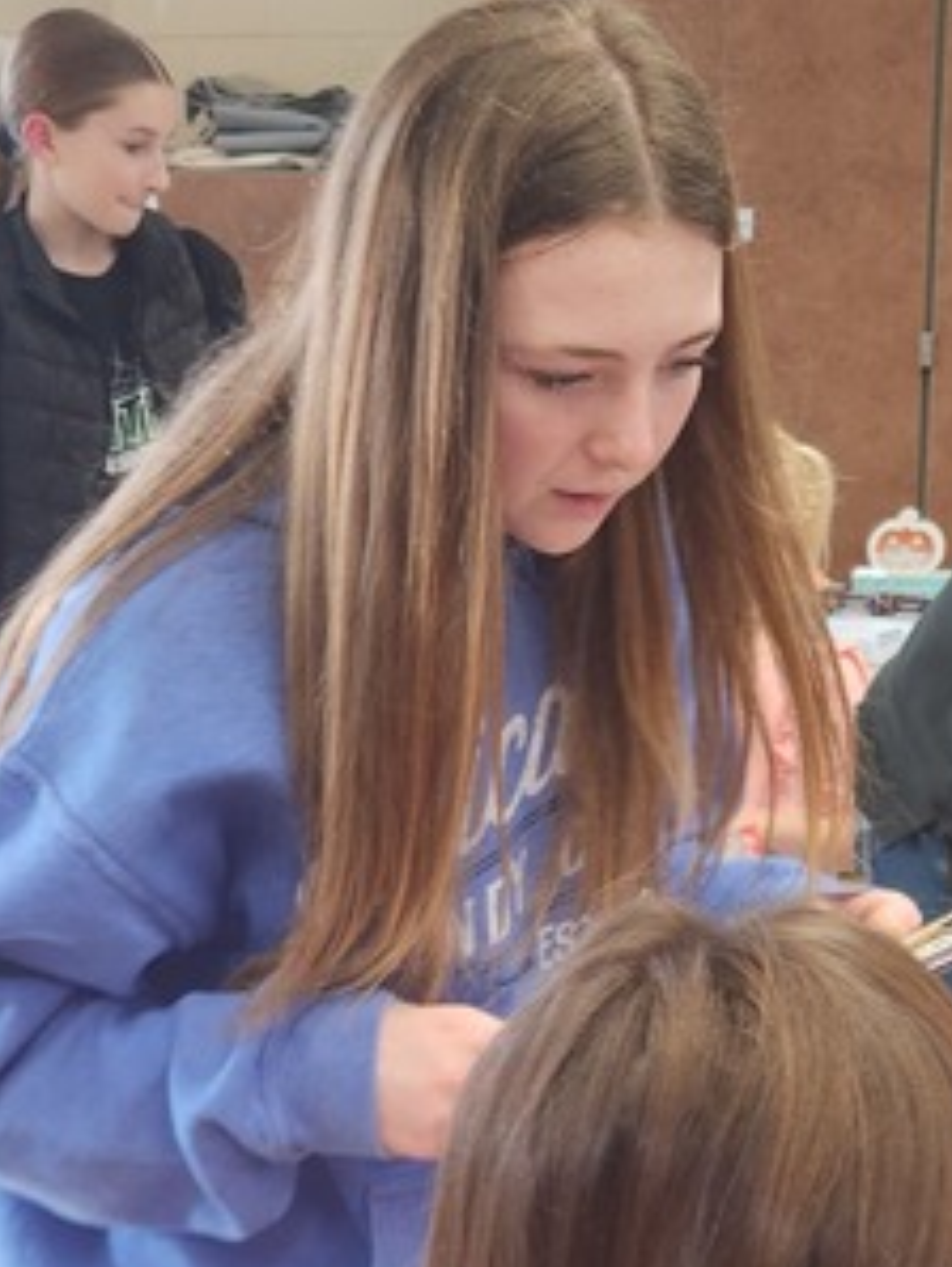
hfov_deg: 18.7
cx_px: 536
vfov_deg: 24.4
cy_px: 940
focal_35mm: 79
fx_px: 2893
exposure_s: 1/60
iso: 50
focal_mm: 5.4
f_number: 1.8
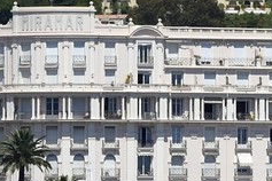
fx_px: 7910
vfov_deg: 1.3
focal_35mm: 1047
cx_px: 737
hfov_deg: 2.0
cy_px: -11
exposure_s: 1/500
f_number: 10
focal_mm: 155
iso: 200
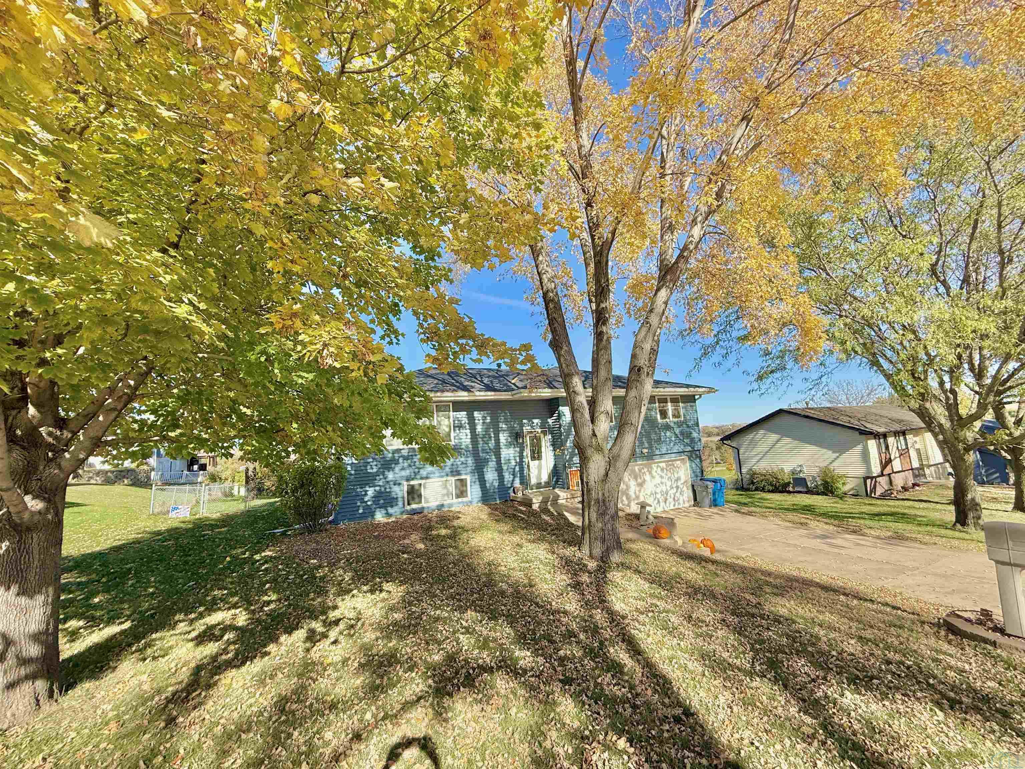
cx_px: 512
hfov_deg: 102.1
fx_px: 415
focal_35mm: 14
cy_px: 384
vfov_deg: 85.7
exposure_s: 1/876
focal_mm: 2.22
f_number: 2.2
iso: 50
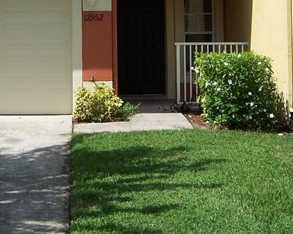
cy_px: 25
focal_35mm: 78
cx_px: 64
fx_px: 676
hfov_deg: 24.1
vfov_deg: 19.3
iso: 80
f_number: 4
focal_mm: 5.5
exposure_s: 1/750
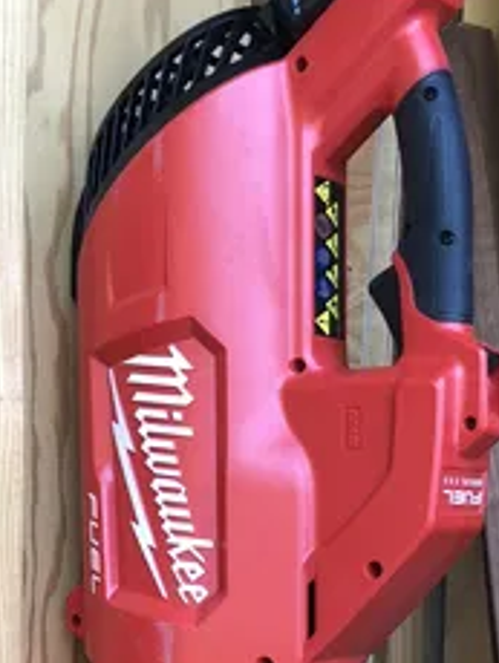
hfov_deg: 19.4
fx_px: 1458
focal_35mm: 76
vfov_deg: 24.2
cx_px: 287
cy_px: 702
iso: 25
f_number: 1.8
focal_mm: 3.99
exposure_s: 1/30
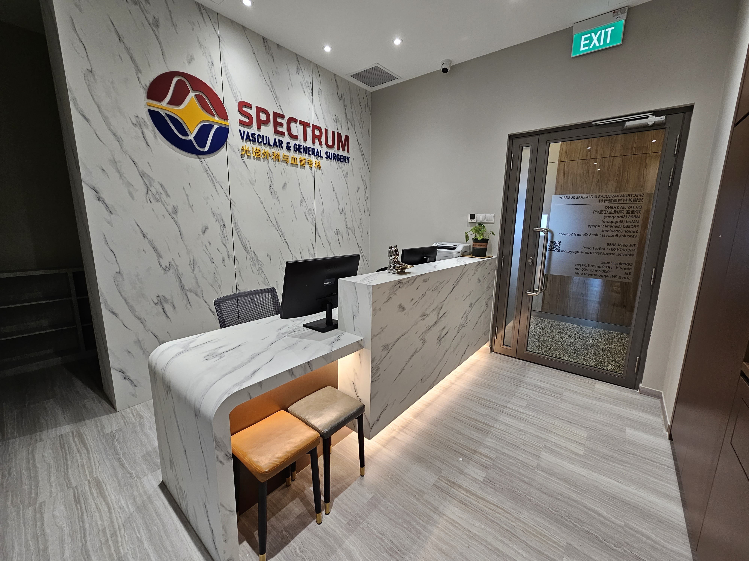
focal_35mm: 13
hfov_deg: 106.2
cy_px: 280
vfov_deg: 89.9
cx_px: 374
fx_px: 281
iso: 160
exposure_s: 1/50
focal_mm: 2.2
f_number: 2.2
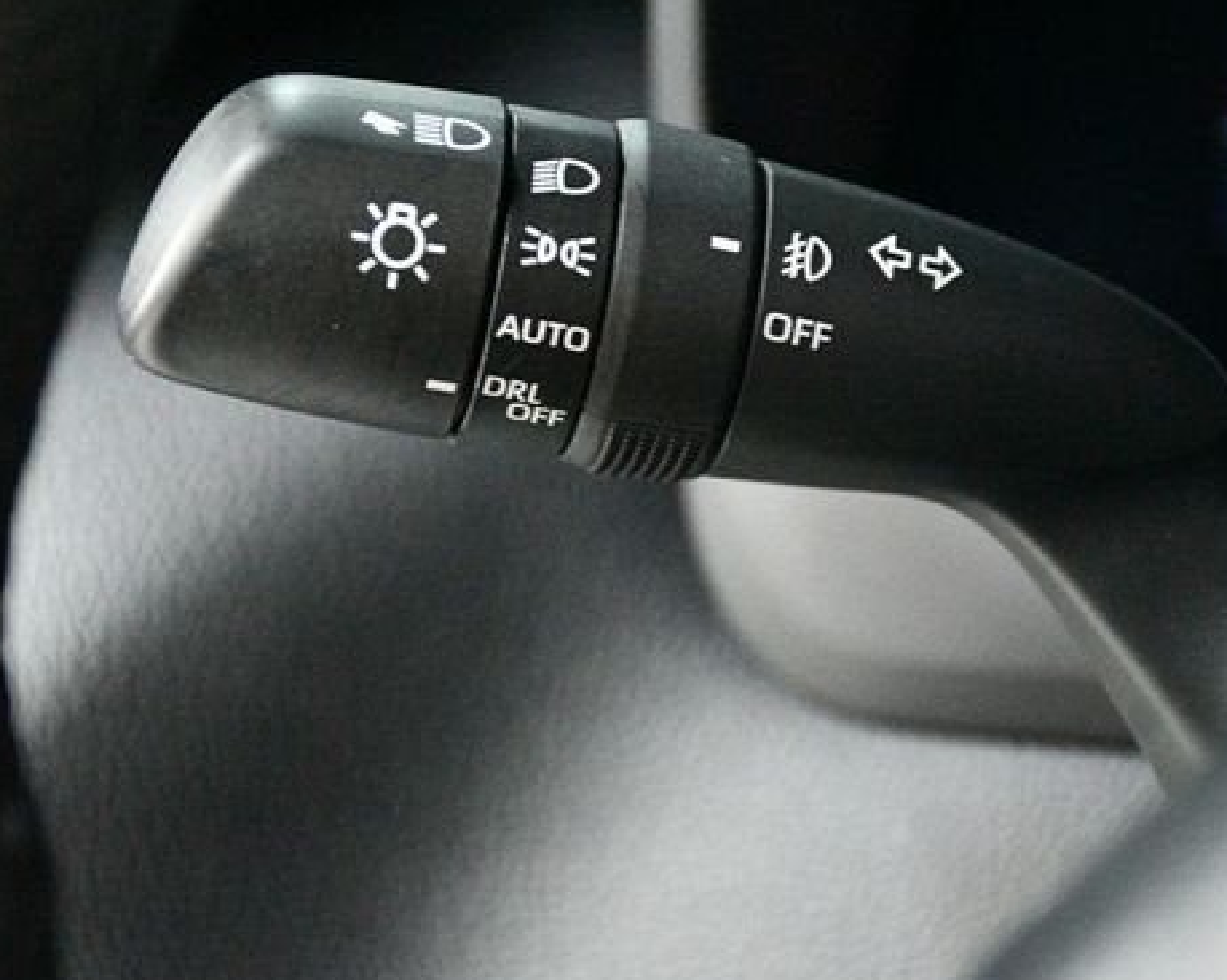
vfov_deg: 12.6
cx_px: 656
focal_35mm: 122
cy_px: 519
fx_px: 4428
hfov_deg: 15.8
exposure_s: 1/60
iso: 12800
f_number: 5
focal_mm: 62
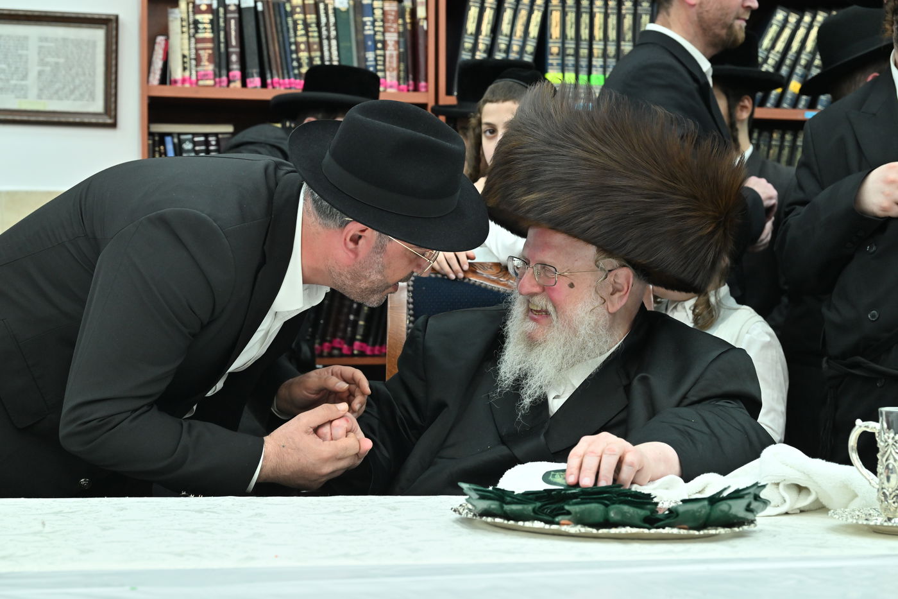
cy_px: 300
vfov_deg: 21.9
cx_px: 449
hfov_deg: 32.4
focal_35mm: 62
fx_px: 1546
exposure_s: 1/200
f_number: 5.6
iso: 1250
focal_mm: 62
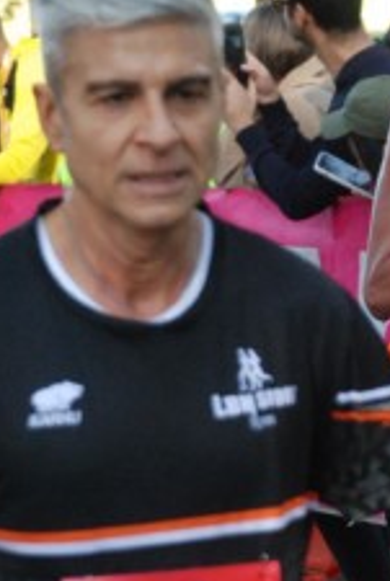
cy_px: 416
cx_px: 386
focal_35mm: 360
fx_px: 5823
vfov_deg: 5.7
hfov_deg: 3.8
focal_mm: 90
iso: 1000
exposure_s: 1/200
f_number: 5.6
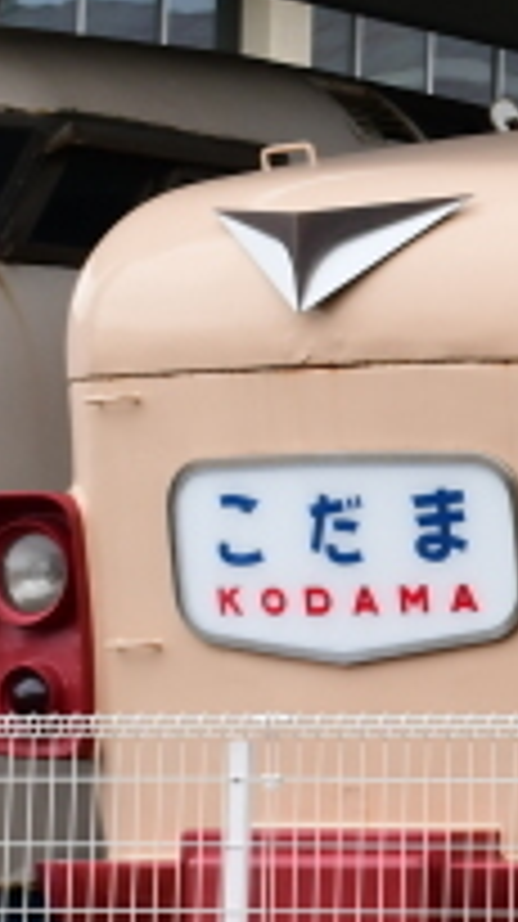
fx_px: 5628
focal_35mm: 230
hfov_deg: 5.1
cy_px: 405
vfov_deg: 9.4
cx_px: 1387
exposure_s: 1/80
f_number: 8
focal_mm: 38
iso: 320
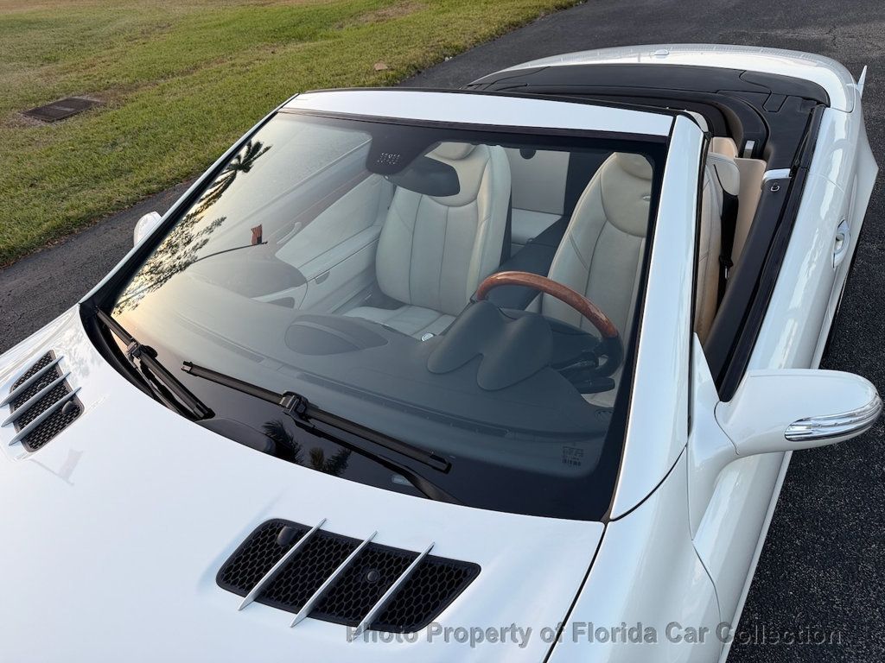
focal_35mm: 24
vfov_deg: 56.8
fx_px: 614
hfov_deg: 71.6
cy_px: 332
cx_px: 442
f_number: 1.78
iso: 80
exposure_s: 1/397
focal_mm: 6.76
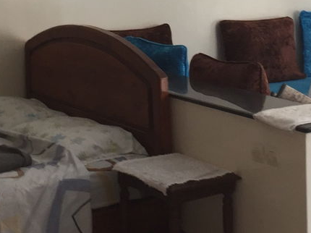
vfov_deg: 13.4
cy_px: -33
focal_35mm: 108
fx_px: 970
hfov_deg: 18.2
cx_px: 177
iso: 50
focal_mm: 4.15
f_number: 2.2
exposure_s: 1/33
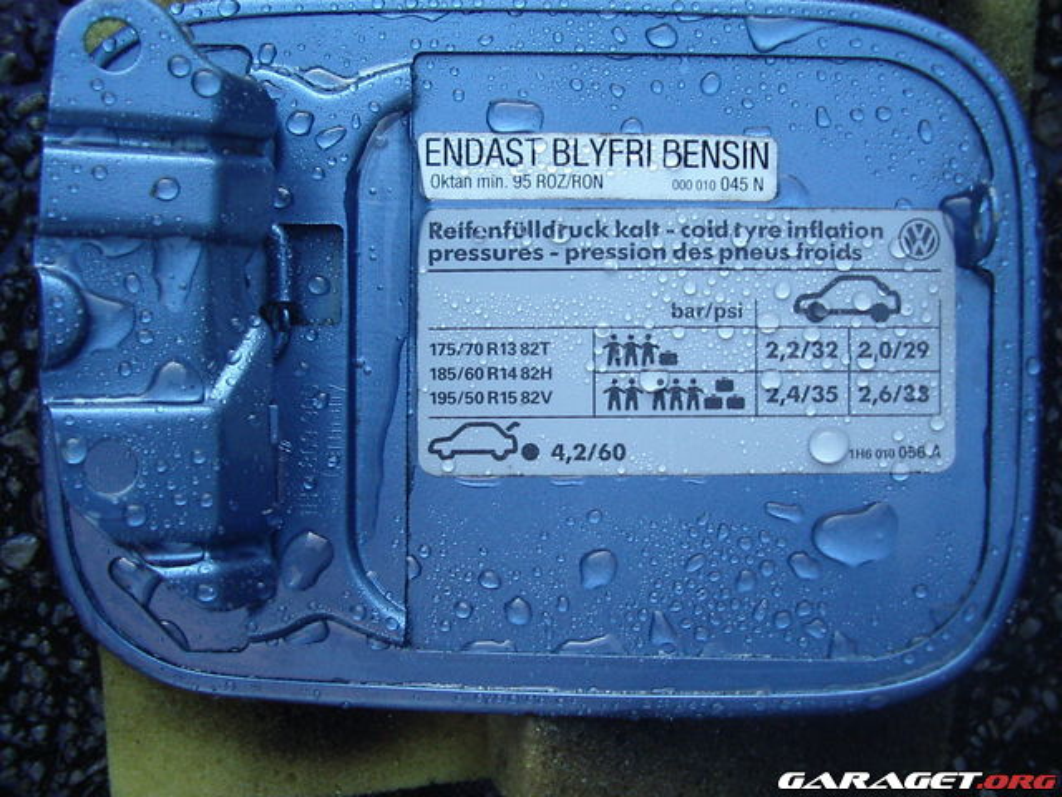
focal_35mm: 38
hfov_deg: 49.0
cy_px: 398
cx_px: 531
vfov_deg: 37.7
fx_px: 1166
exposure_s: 1/60
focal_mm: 5.8
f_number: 2.6
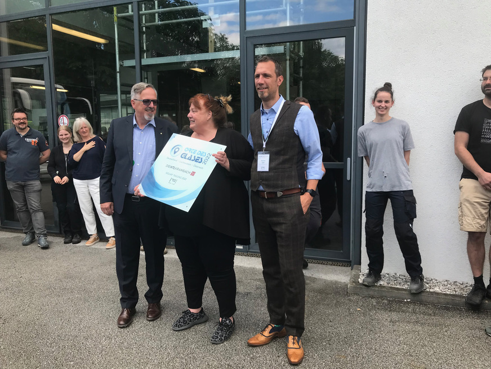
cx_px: 246
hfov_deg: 63.4
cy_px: 184
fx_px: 397
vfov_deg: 49.7
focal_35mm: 28
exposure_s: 1/449
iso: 20
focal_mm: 3.99
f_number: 1.8
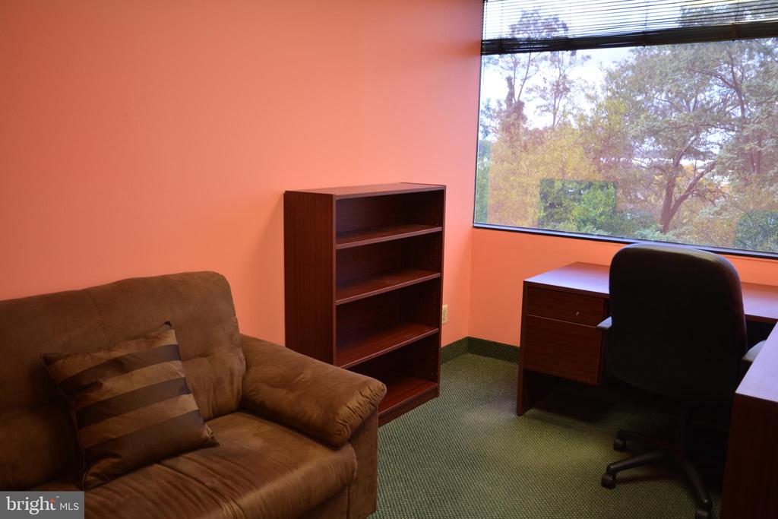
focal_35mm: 30
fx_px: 648
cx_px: 389
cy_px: 260
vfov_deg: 43.6
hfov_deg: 61.9
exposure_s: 1/60
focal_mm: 20
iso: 450
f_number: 4
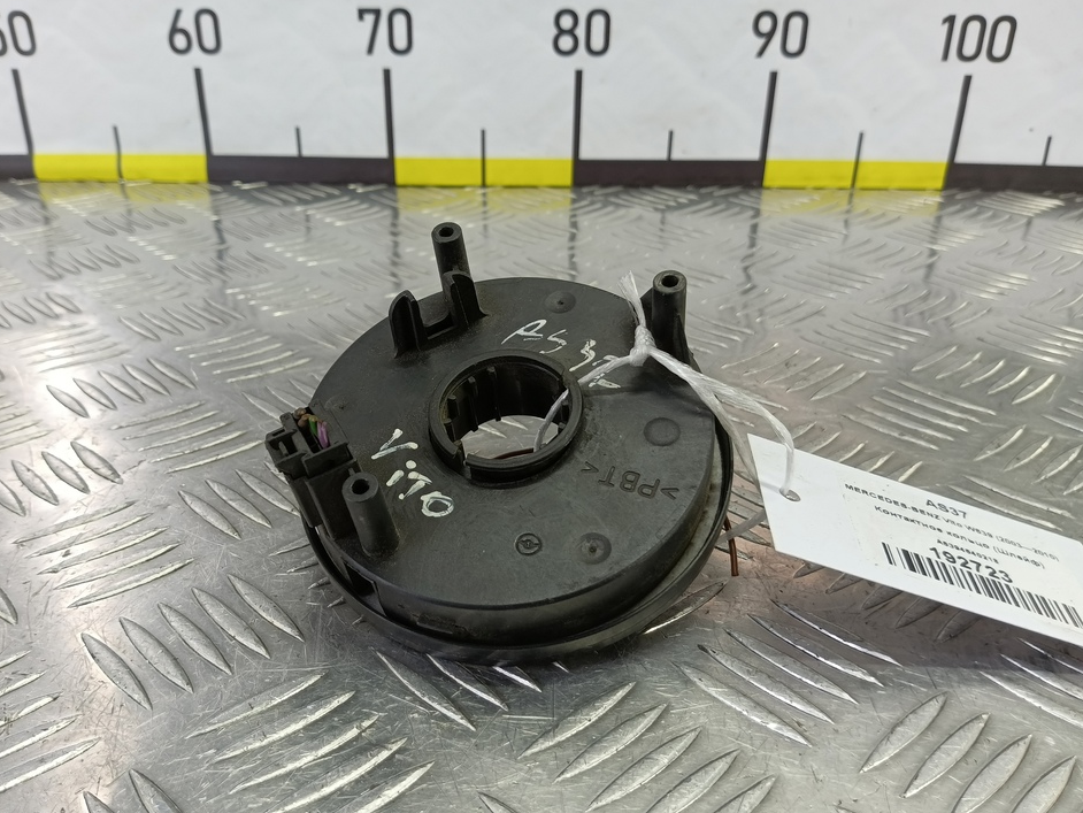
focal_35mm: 25
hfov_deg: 69.3
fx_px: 782
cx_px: 507
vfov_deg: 54.8
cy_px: 440
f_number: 1.6
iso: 123
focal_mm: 4.11
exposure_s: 1/50
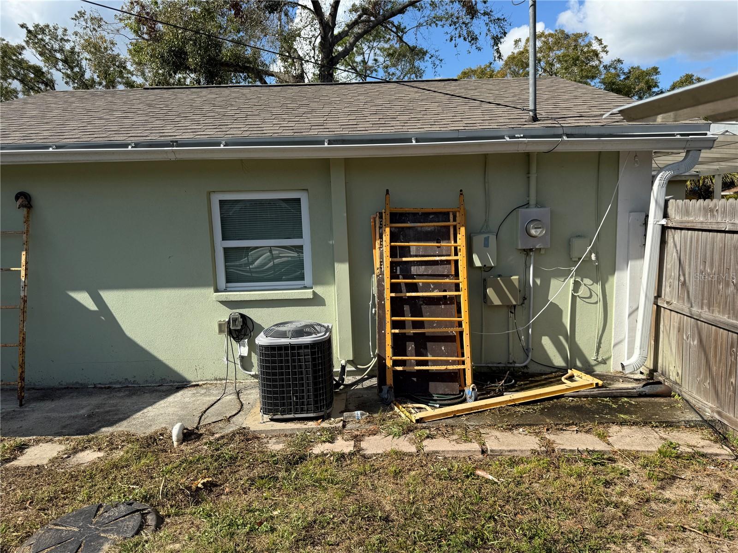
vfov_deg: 56.8
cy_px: 276
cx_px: 369
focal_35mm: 24
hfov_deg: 71.6
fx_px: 512
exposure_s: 1/3759
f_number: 1.78
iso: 80
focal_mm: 6.76
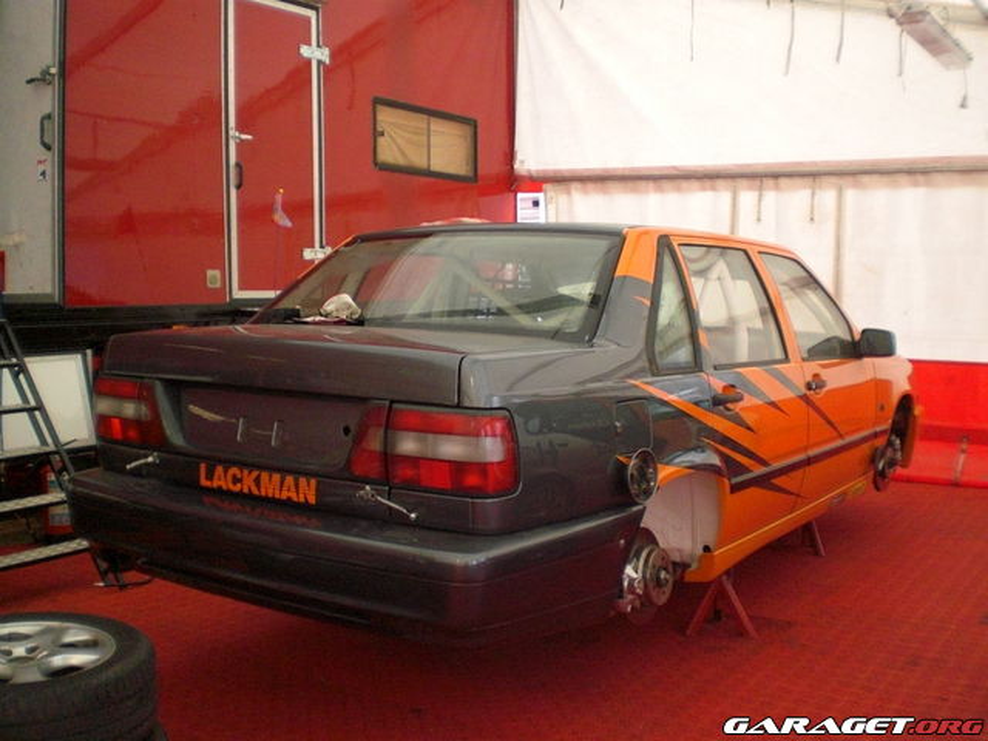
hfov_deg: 51.4
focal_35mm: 36
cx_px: 494
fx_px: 1028
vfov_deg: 39.7
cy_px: 370
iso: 400
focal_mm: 6.3
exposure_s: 1/60
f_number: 3.1
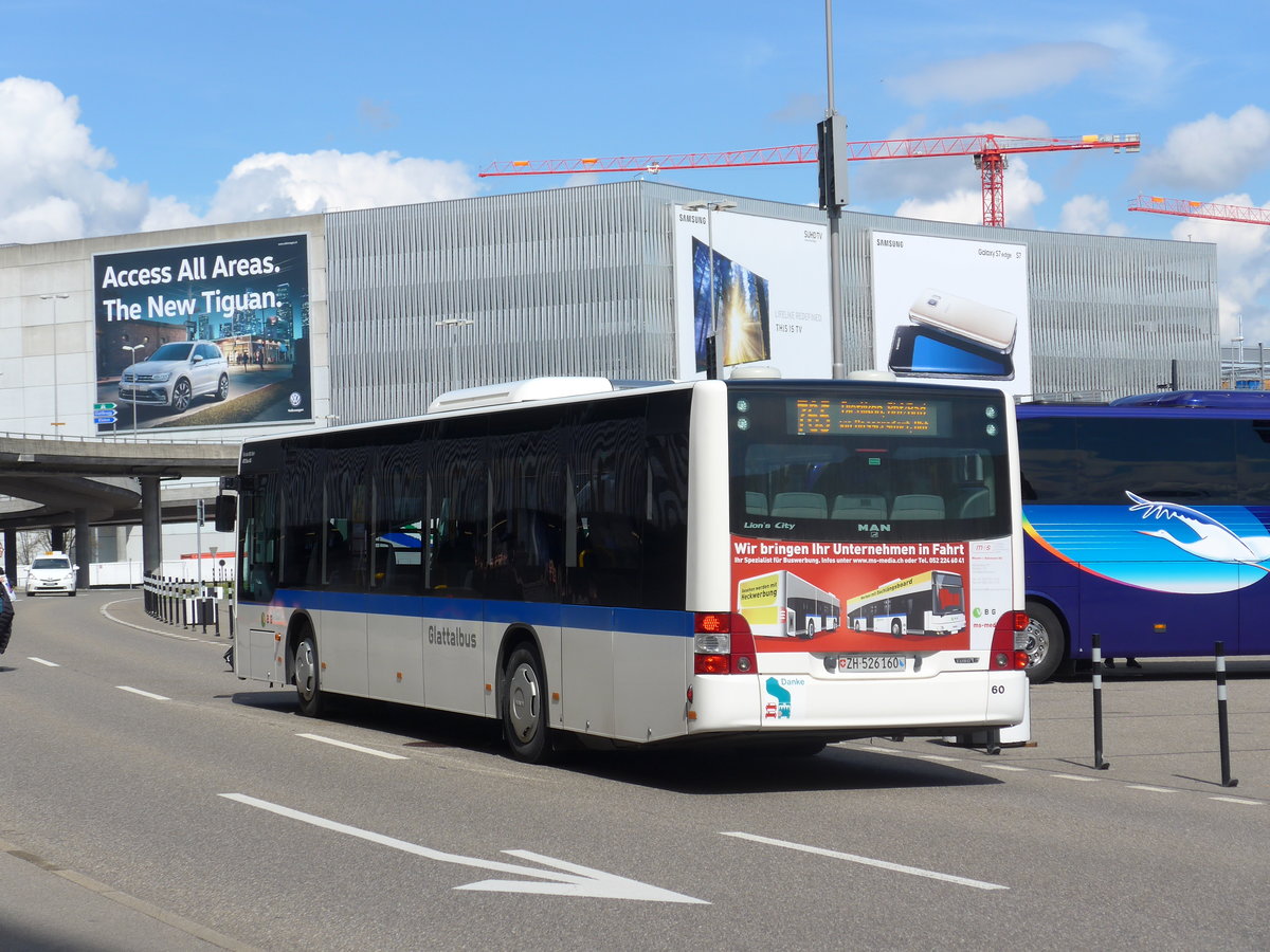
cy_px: 476
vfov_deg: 18.4
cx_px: 635
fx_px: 2935
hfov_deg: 24.4
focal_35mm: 80
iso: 80
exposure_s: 1/800
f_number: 4.4
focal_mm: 16
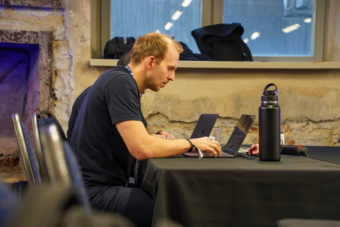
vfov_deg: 18.4
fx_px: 699
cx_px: 170
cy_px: 114
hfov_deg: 27.3
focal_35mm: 74
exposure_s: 1/80
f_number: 6.3
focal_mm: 74
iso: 5000
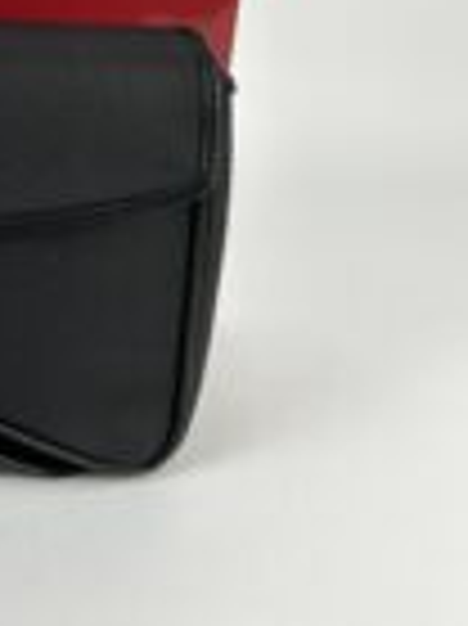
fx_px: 1354
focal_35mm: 75
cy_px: 117
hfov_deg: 18.1
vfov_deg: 25.5
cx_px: -166
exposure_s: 1/173
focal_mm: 5.7
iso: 40
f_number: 1.5
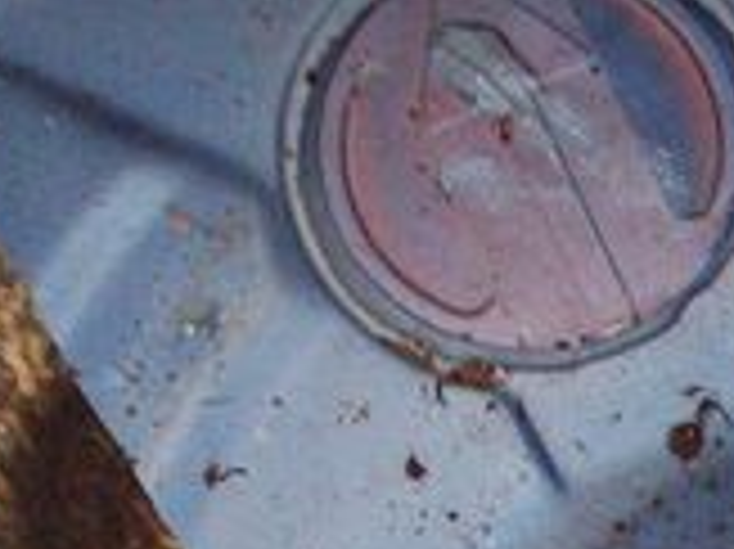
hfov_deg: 13.5
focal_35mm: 145
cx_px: 657
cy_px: 1076
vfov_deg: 9.6
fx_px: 3072
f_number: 2.8
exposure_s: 1/64
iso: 200
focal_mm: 6.2
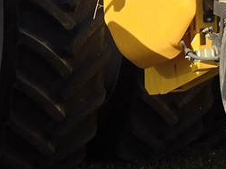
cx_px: 436
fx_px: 946
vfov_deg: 9.6
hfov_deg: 12.2
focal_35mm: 145
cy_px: -147
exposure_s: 1/1623
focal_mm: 5.4
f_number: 1.8
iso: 25
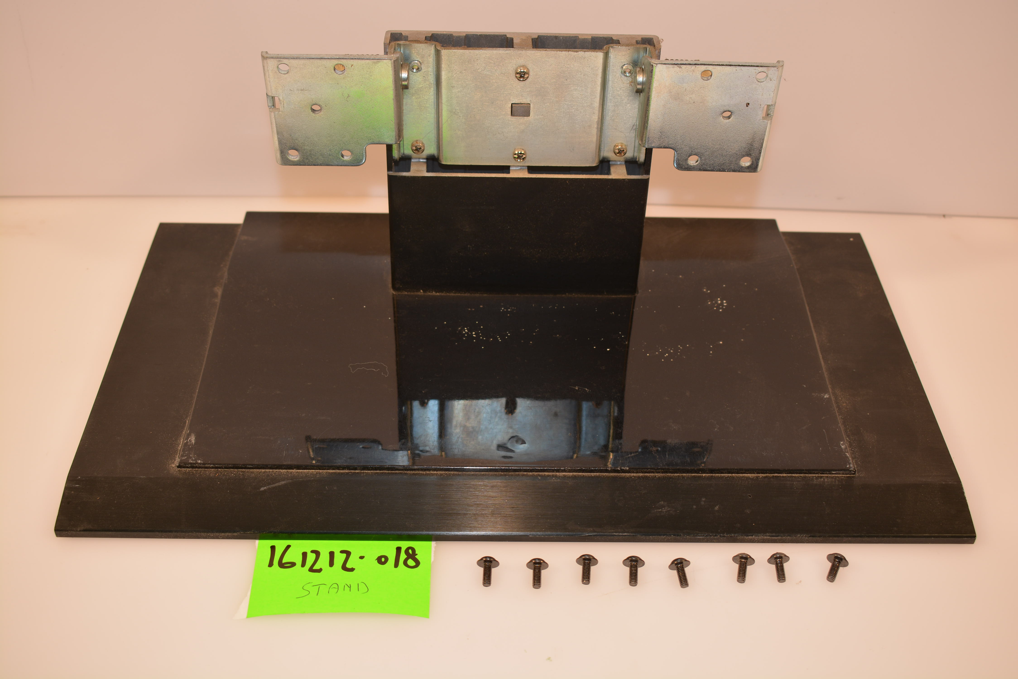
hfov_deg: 45.0
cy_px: 340
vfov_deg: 30.9
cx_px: 509
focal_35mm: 44
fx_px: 1230
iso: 100
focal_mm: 29
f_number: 6.3
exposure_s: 1/200
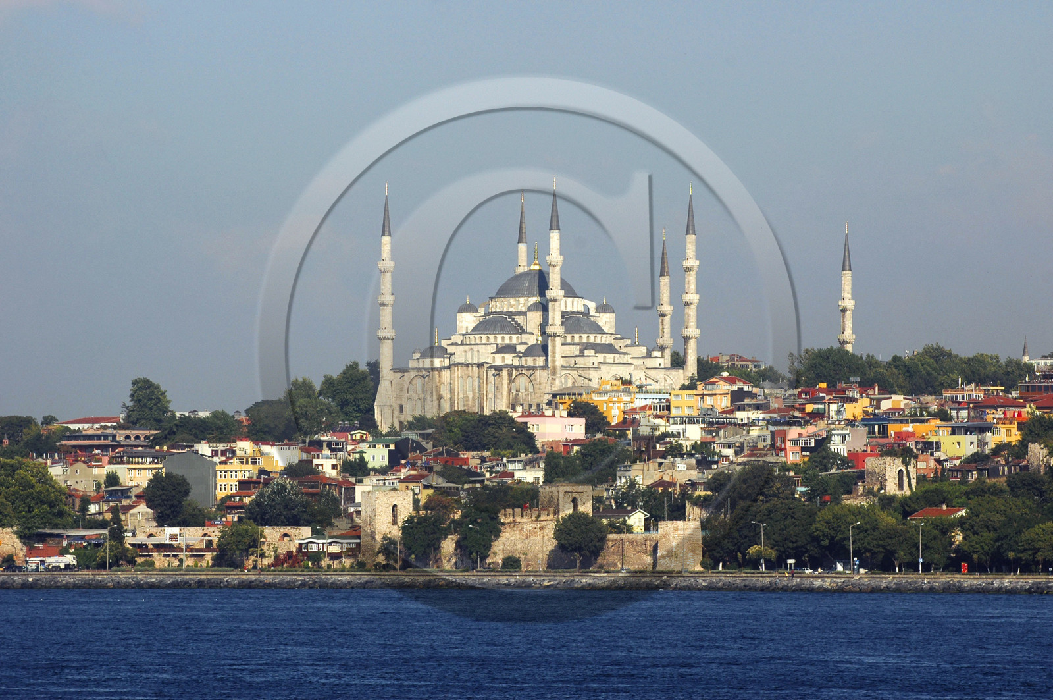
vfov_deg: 5.1
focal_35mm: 270
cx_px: 526
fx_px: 7889
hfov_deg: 7.6
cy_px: 350
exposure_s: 1/800
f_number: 7.1
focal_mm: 180
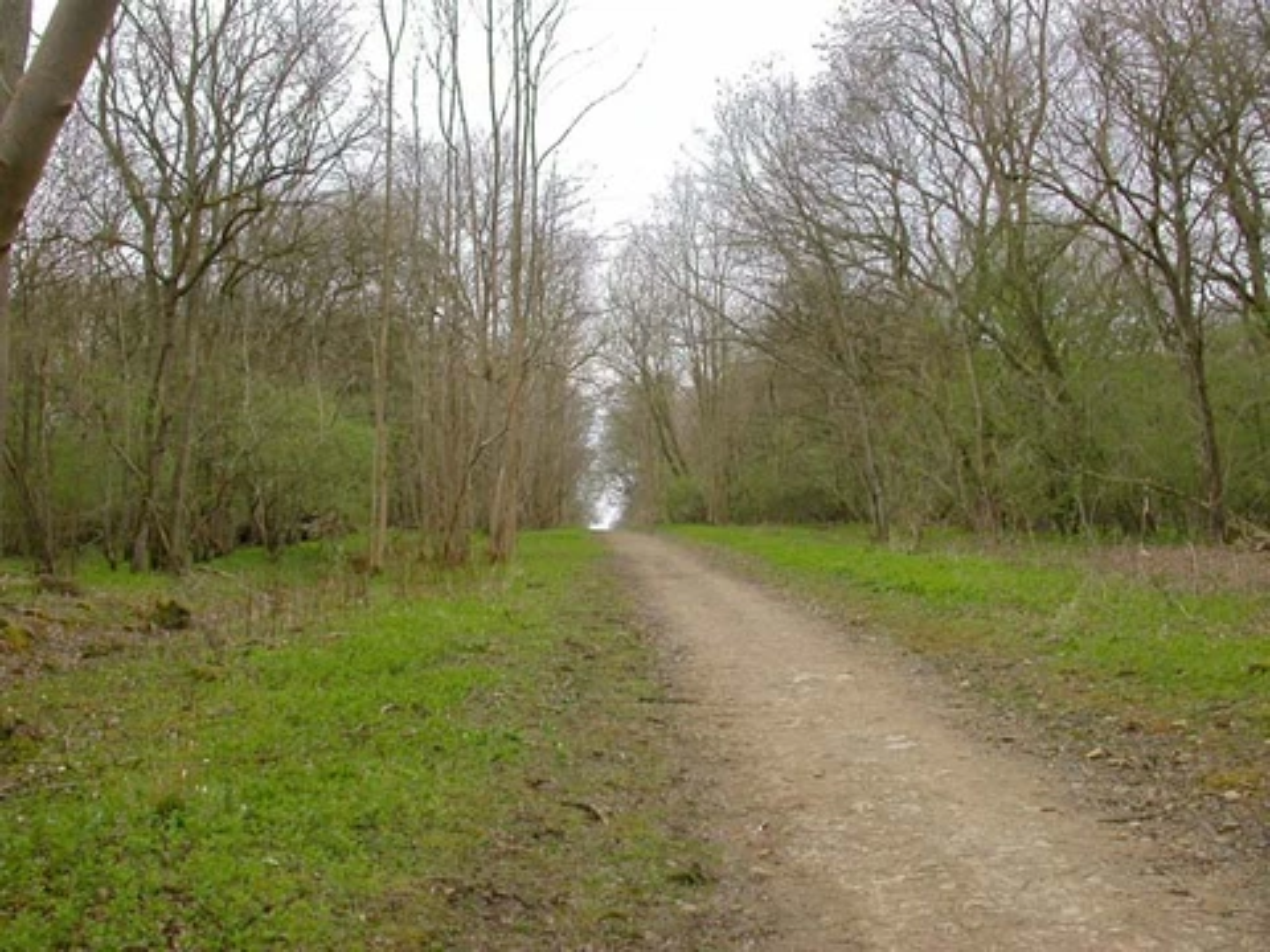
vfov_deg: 37.7
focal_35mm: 38
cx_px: 635
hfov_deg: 49.0
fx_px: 1394
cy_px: 476
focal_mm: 7.85
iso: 100
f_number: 5.3
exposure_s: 1/142
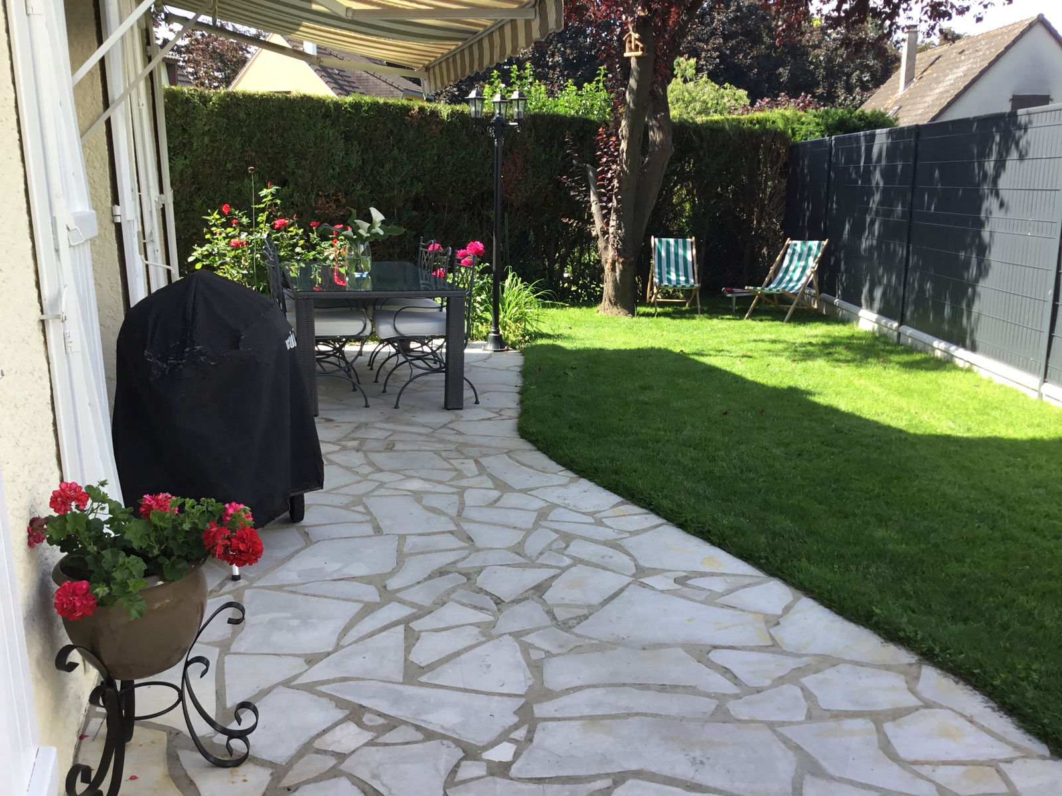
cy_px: 398
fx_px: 951
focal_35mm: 31
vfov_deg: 45.4
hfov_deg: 58.4
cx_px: 531
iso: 25
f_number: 2.4
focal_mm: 3.3
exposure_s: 1/225
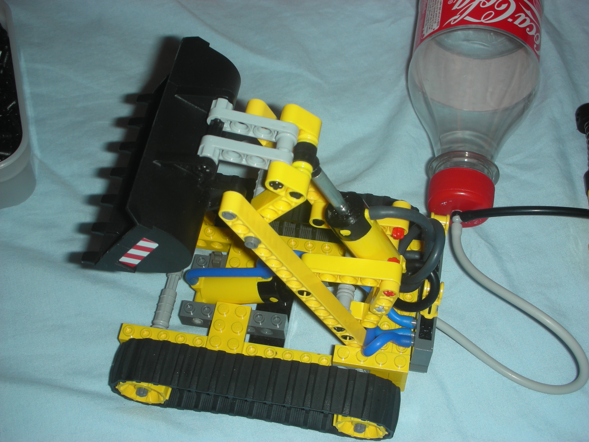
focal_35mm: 53
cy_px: 221
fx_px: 902
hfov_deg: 36.2
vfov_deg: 27.5
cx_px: 294
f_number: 3.7
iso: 50
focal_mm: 8.8
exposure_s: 1/60.1
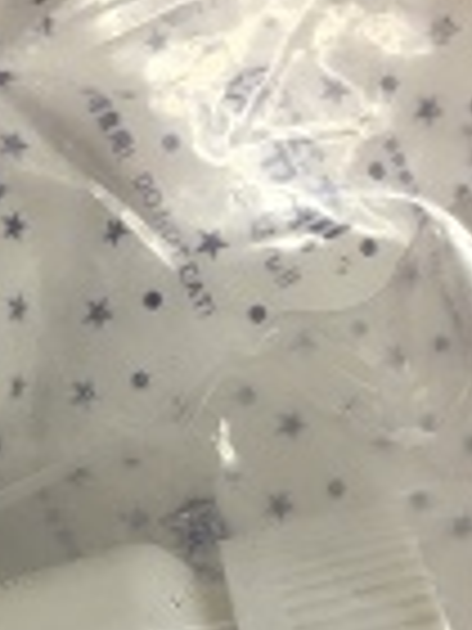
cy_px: 639
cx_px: 31
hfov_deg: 17.5
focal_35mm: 83
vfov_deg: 22.6
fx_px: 1509
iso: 32
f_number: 2.2
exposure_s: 1/17
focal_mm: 4.15
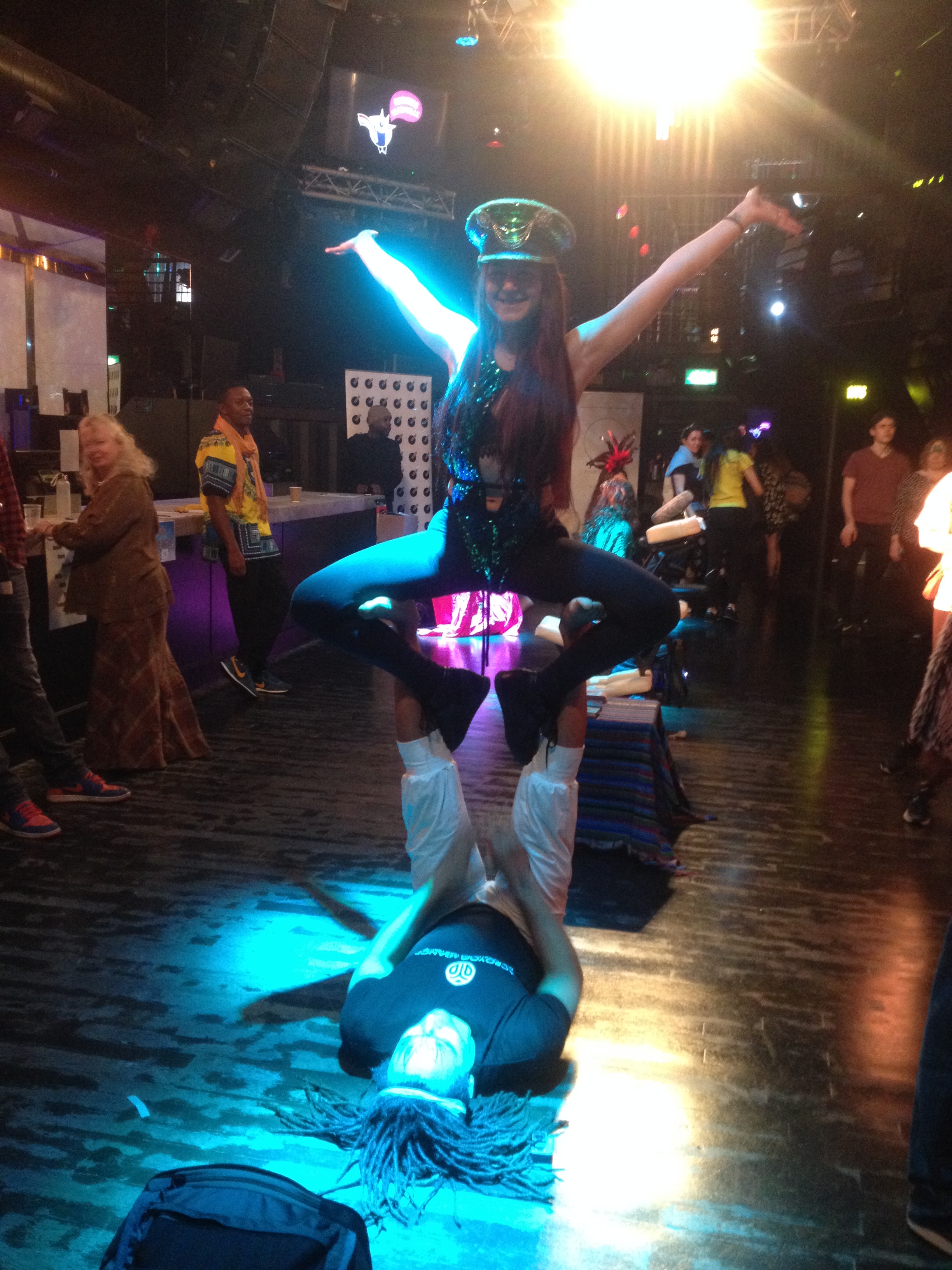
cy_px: 635
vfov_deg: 52.6
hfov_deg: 40.7
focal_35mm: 35
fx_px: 1283
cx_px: 476
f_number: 2.4
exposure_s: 1/20
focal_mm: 4.28
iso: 320
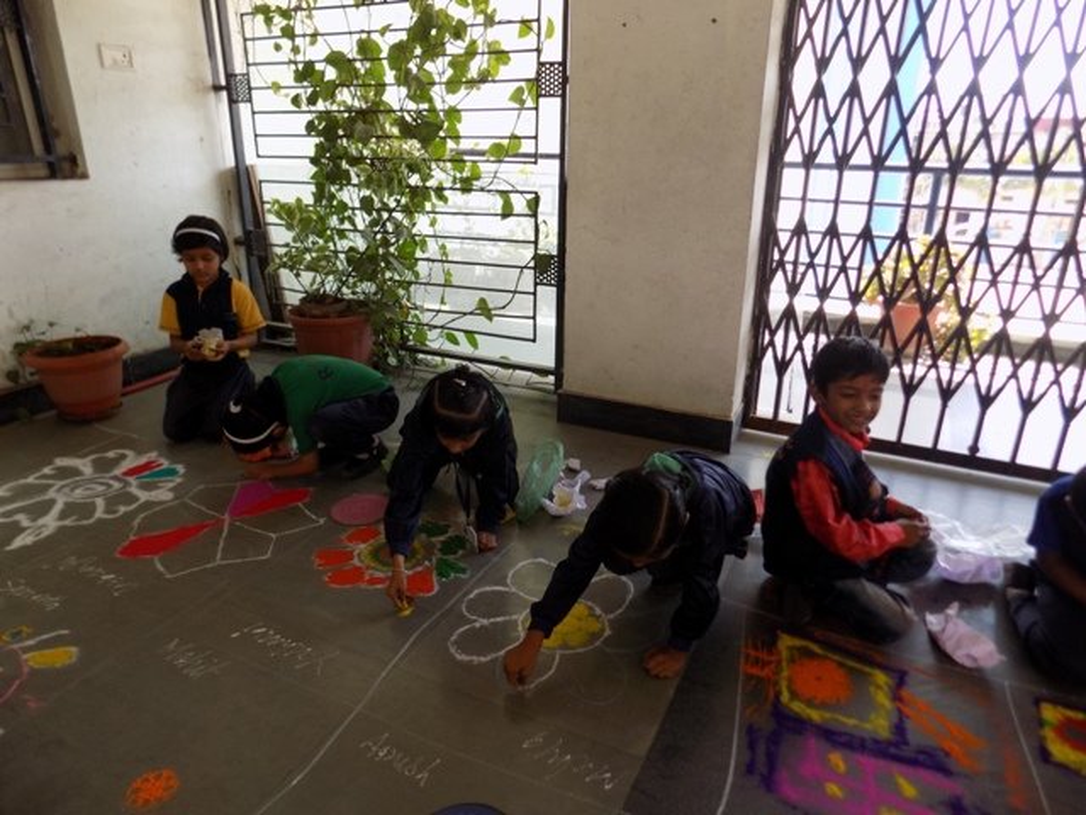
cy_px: 408
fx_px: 722
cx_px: 543
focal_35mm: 23
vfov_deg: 58.9
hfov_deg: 73.9
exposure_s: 1/80
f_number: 3.1
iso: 80
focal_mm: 4
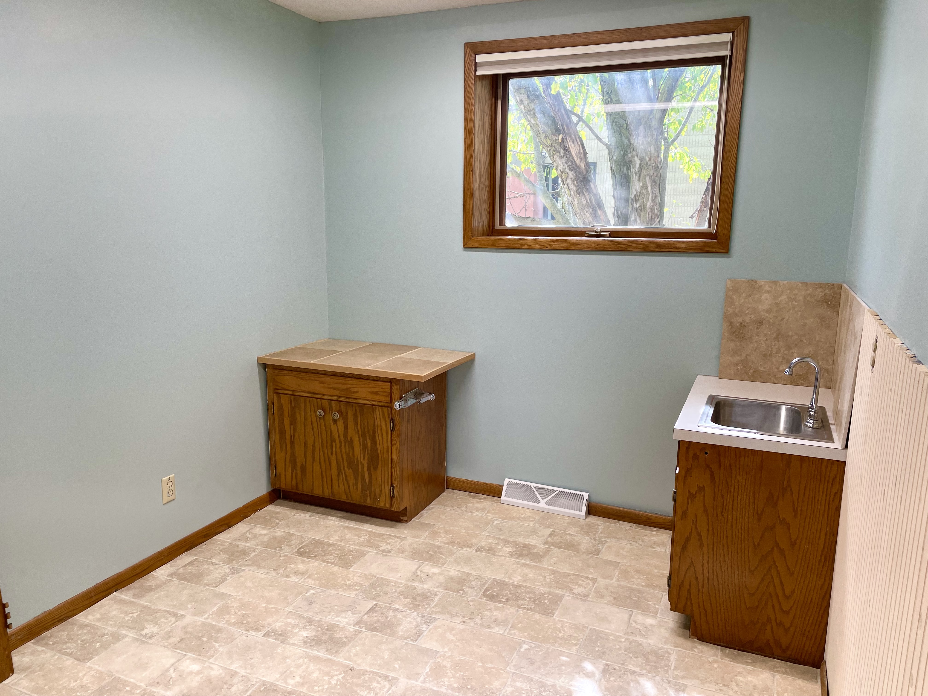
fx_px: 697
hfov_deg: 67.3
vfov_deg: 53.1
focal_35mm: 26
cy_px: 348
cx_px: 464
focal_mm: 4.2
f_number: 1.6
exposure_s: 1/120
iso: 50
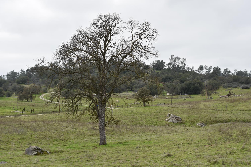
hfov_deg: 37.9
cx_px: 126
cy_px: 84
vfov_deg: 25.8
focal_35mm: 52
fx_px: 366
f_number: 5
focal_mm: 35
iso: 100
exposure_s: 1/250
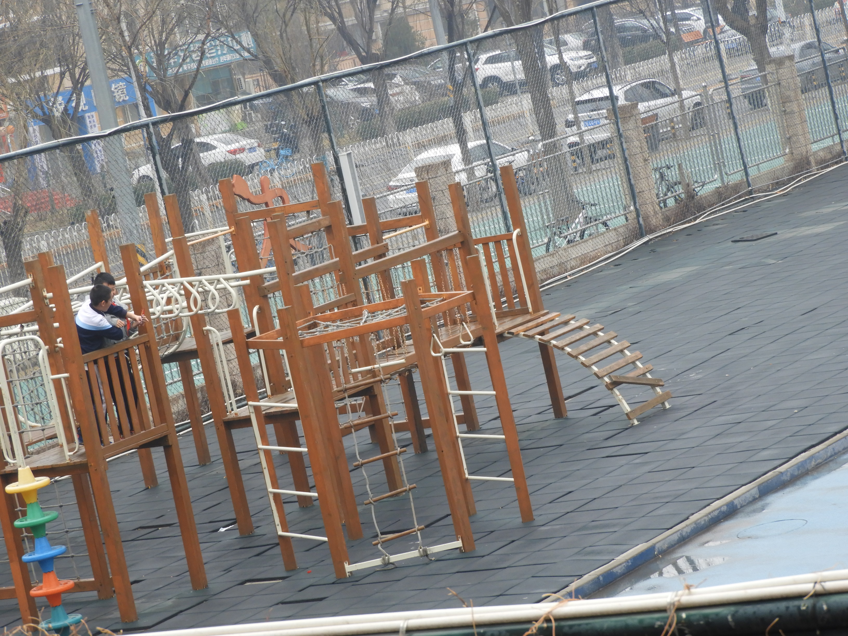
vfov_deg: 11.0
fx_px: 3307
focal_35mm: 135
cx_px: 424
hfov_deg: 14.6
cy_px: 318
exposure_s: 1/60
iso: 160
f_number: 5
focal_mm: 24.2
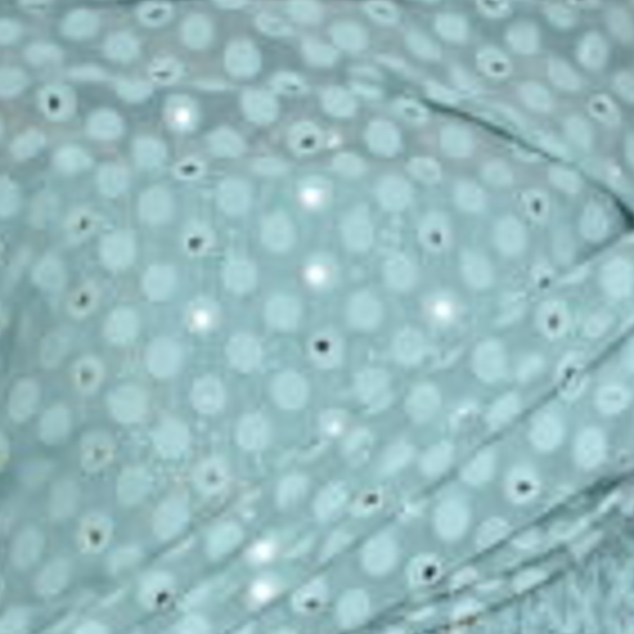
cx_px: 315
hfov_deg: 12.0
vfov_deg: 11.8
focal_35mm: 146
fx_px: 3025
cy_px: 706
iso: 200
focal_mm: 18
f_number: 4.5
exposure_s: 1/60
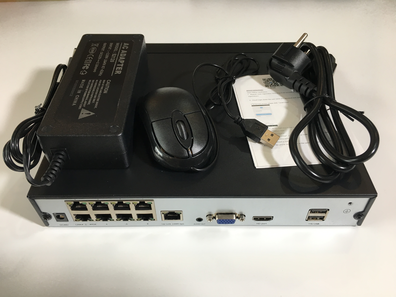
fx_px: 332
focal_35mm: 29
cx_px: 198
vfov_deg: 48.2
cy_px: 148
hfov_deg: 61.7
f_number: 2.2
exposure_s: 1/33
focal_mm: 4.15
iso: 50
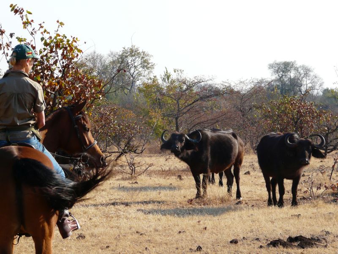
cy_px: 127
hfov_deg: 14.0
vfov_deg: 10.5
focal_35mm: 141
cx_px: 169
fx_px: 1377
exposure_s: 1/250
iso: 100
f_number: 5.6
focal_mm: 23.1
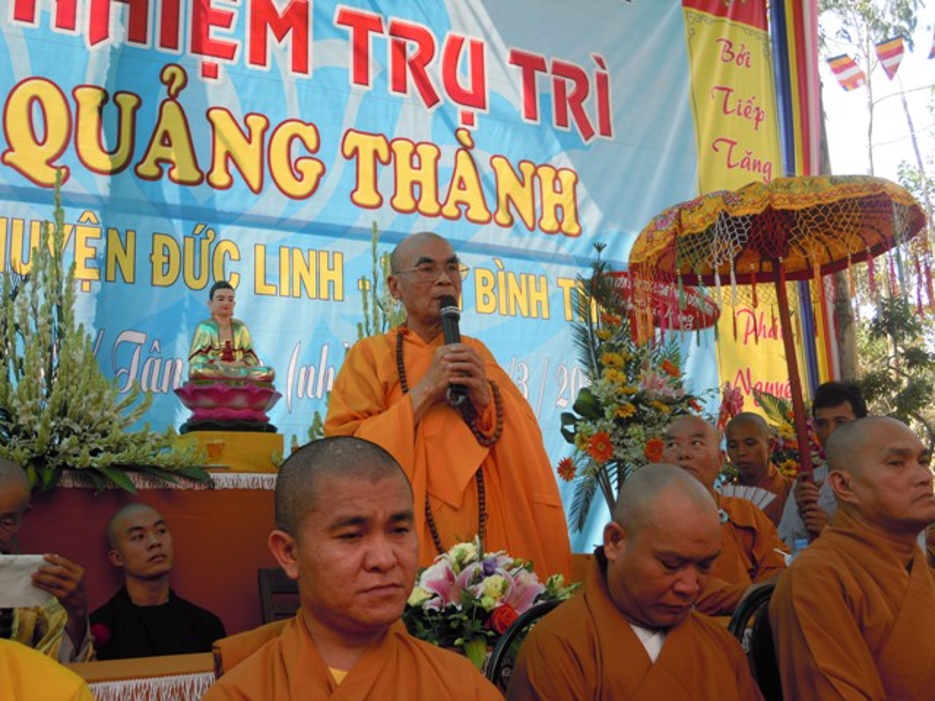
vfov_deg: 39.7
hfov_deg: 51.4
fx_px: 972
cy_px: 350
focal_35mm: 36
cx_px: 468
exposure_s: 1/160
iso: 100
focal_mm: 6.4
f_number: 3
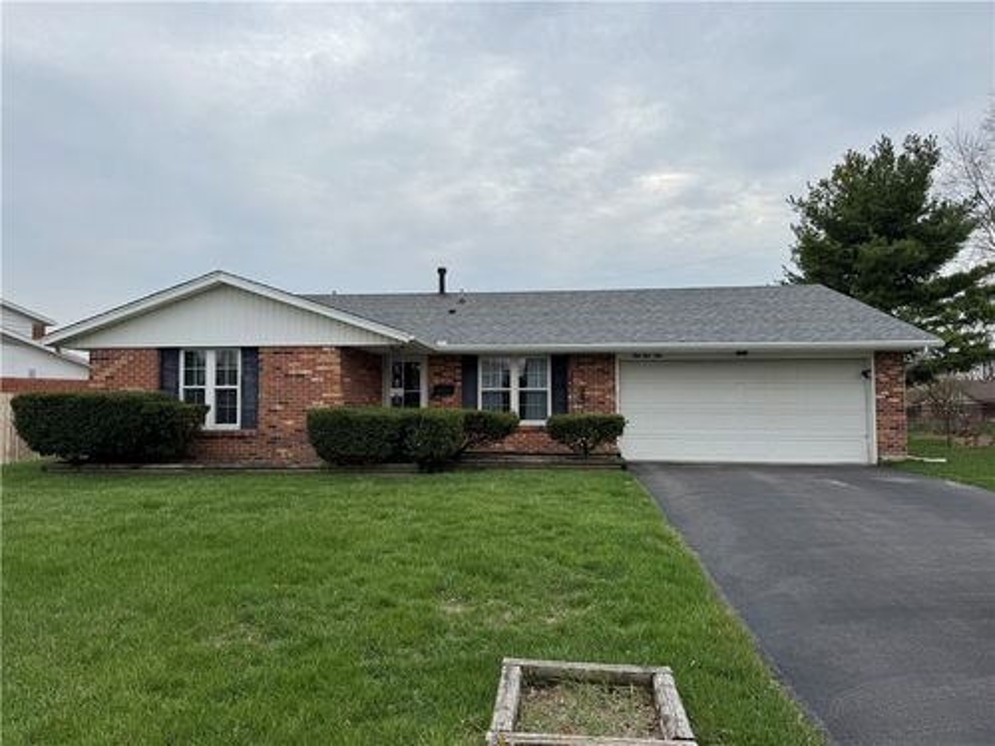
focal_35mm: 24
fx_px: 690
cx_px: 498
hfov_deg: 71.6
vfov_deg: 56.8
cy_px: 373
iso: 80
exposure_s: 1/2710
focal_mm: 6.76
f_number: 1.78
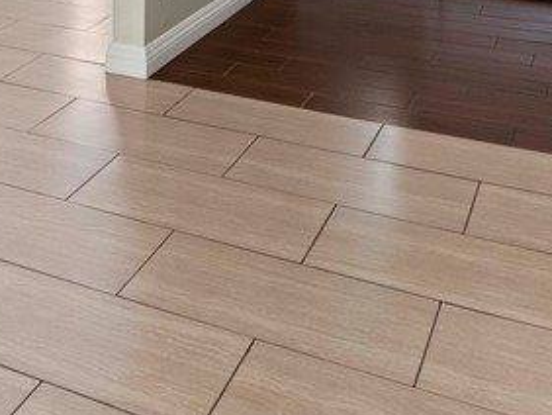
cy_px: -260
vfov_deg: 20.4
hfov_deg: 32.1
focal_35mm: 58
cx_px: 96
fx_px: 926
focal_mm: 8
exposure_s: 1/2.5
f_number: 8
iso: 200
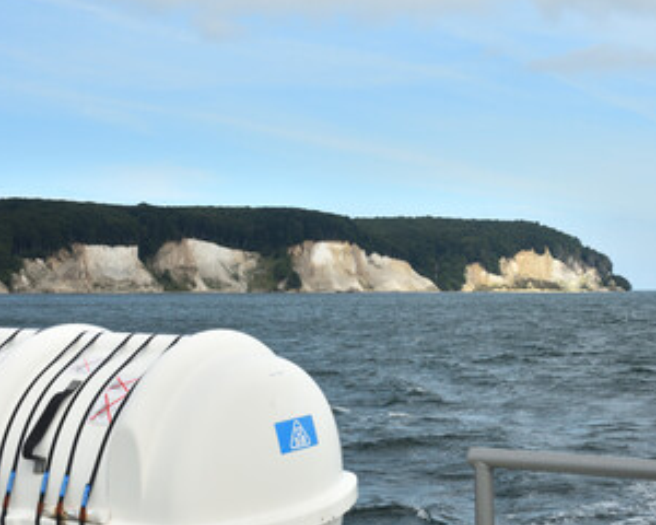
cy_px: 275
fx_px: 1340
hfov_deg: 27.3
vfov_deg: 22.2
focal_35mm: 69
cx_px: 440
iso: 200
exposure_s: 1/320
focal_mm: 32
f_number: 9
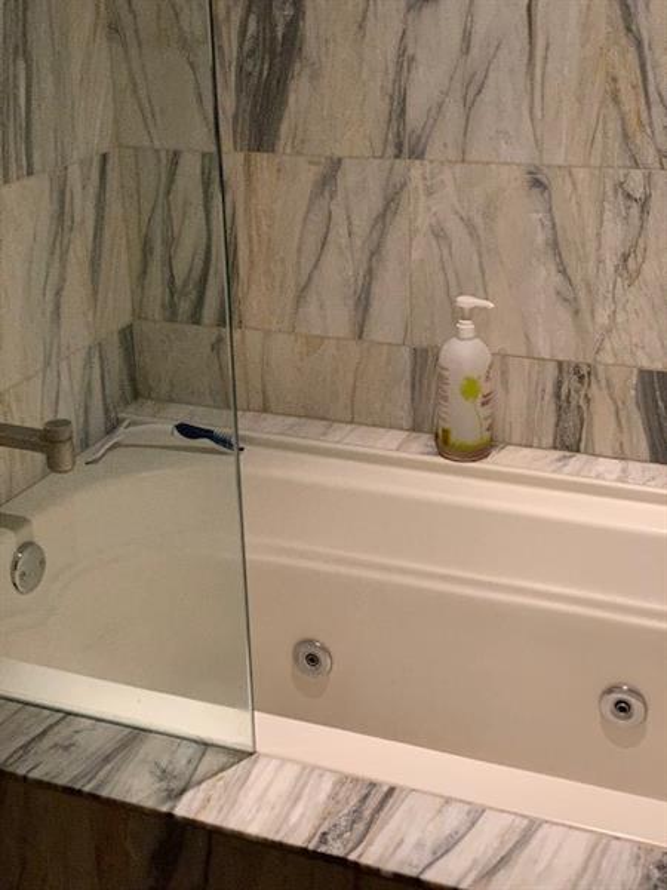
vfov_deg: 36.8
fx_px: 1336
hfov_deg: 28.0
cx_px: 334
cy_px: 445
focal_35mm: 52
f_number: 2.4
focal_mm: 6
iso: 400
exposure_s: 1/60
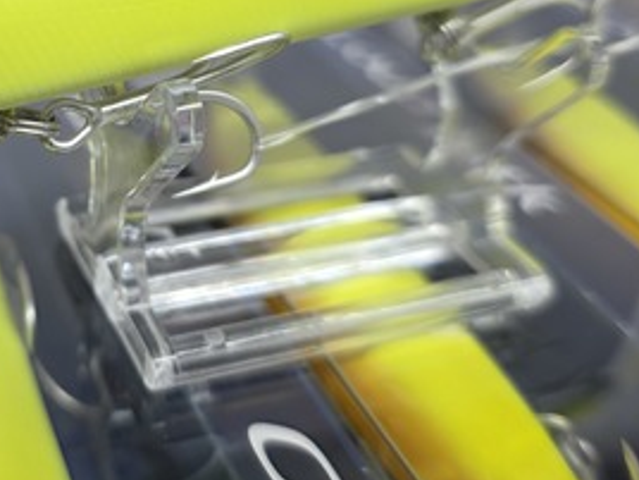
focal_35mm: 55
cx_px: 76
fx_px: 1015
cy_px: 107
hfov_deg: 33.3
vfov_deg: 26.2
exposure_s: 1/100
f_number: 1.7
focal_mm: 6.3
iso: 100
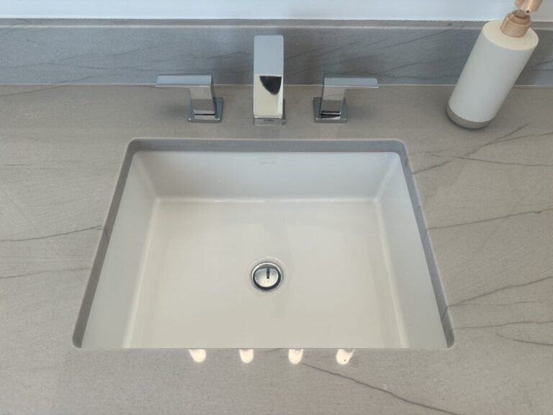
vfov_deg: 56.8
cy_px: 208
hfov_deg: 71.6
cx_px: 276
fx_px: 383
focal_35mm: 24
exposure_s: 1/120
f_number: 1.78
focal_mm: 6.86
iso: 80
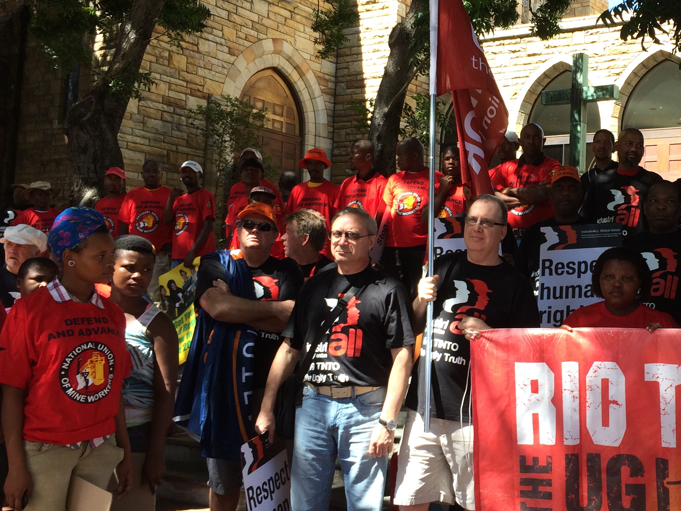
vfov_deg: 29.7
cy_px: 245
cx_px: 550
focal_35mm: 49
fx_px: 964
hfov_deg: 37.4
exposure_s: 1/287
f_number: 2.2
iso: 32
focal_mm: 4.12
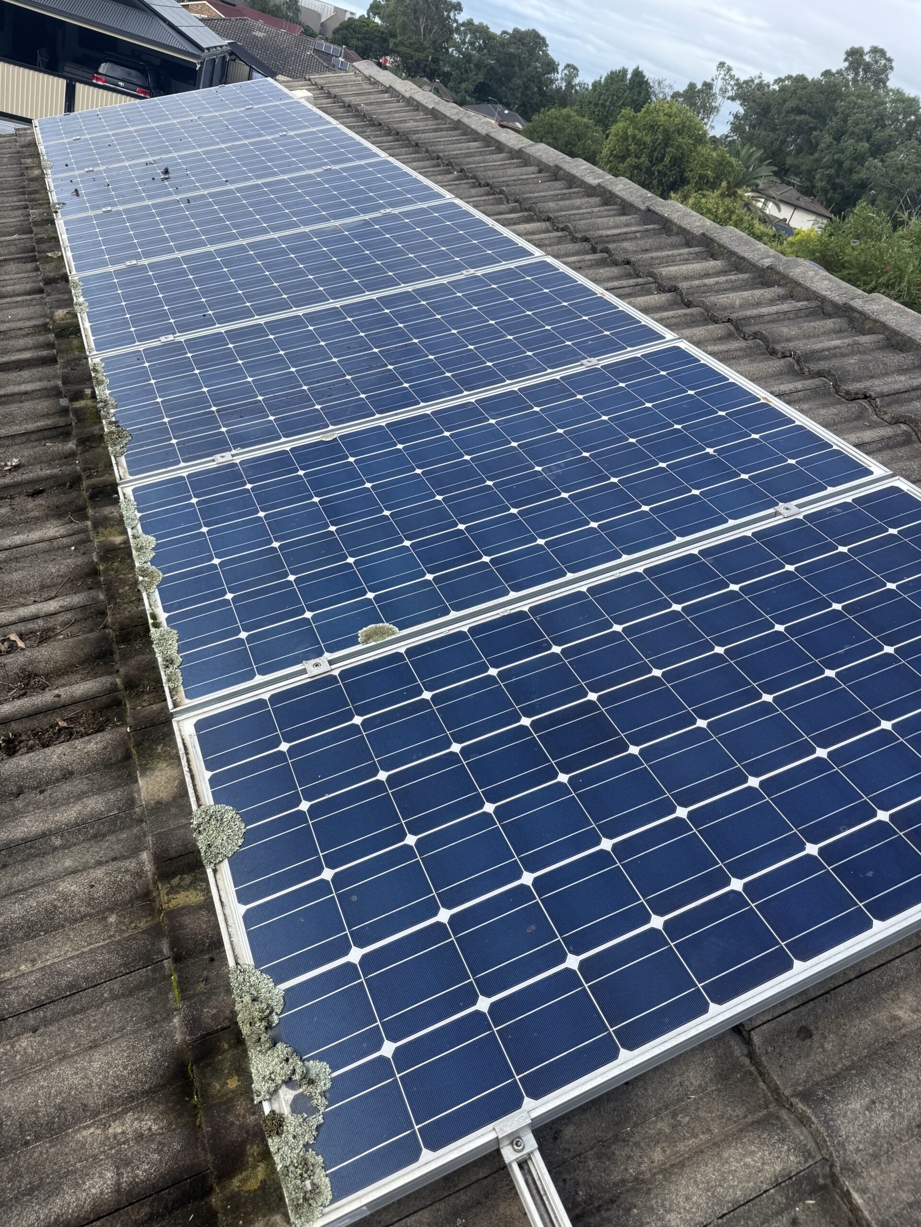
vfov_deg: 71.6
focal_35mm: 24
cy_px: 614
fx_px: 851
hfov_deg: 56.8
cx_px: 460
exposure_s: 1/1653
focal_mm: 6.76
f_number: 1.78
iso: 80
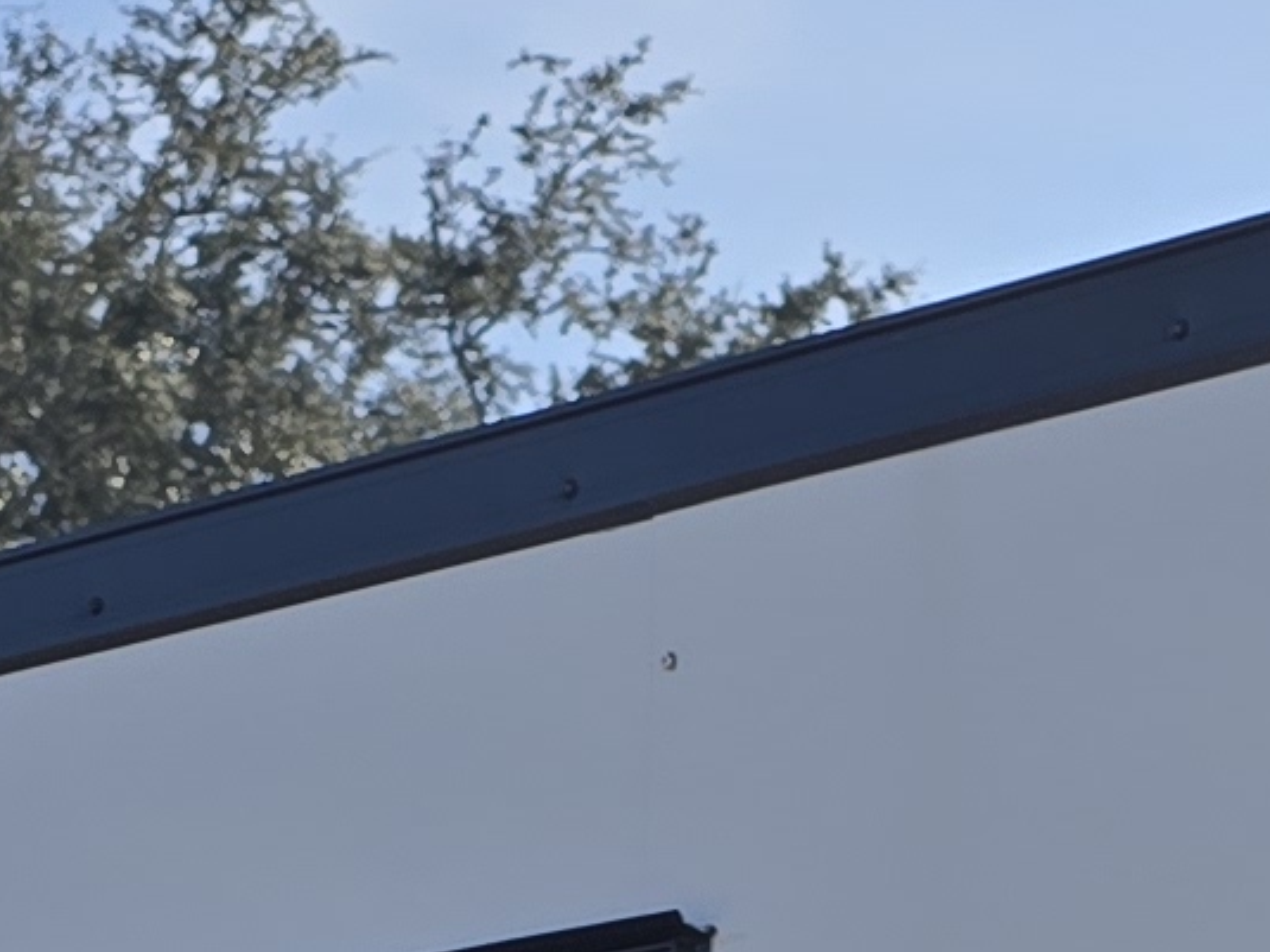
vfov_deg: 7.7
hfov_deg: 11.4
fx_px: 6309
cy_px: 2735
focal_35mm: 172
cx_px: 1151
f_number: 1.7
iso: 12
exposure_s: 1/1151
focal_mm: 6.3
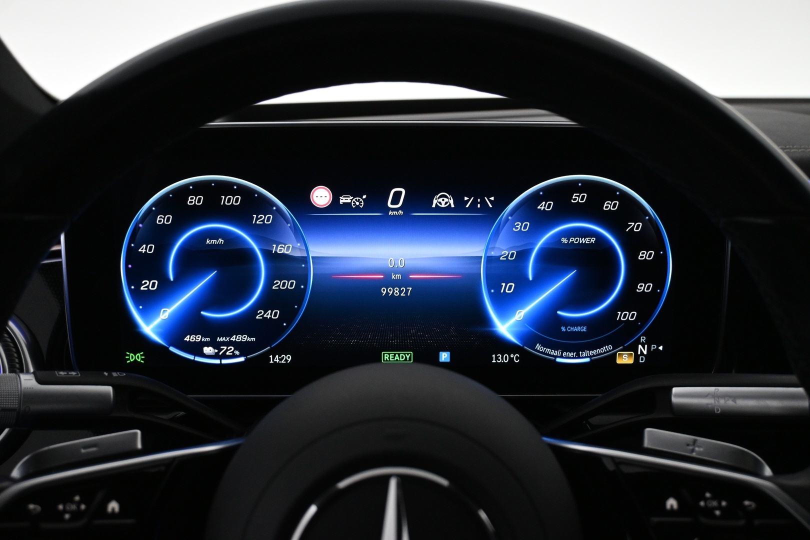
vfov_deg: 32.4
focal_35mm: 41
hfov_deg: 47.2
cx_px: 405
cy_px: 270
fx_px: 928
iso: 1600
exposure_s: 1/60
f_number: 4.5
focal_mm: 27.5
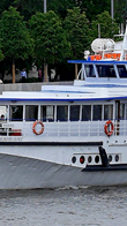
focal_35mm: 622
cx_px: -8
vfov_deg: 3.5
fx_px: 3730
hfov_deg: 1.9
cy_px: 44
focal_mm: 56
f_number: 8
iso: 160
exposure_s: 1/250
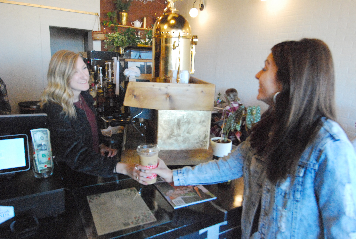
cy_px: 120
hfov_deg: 70.4
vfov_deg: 50.5
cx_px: 178
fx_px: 252
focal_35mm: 26
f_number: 6.3
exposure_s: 1/160
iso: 3200
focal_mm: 17
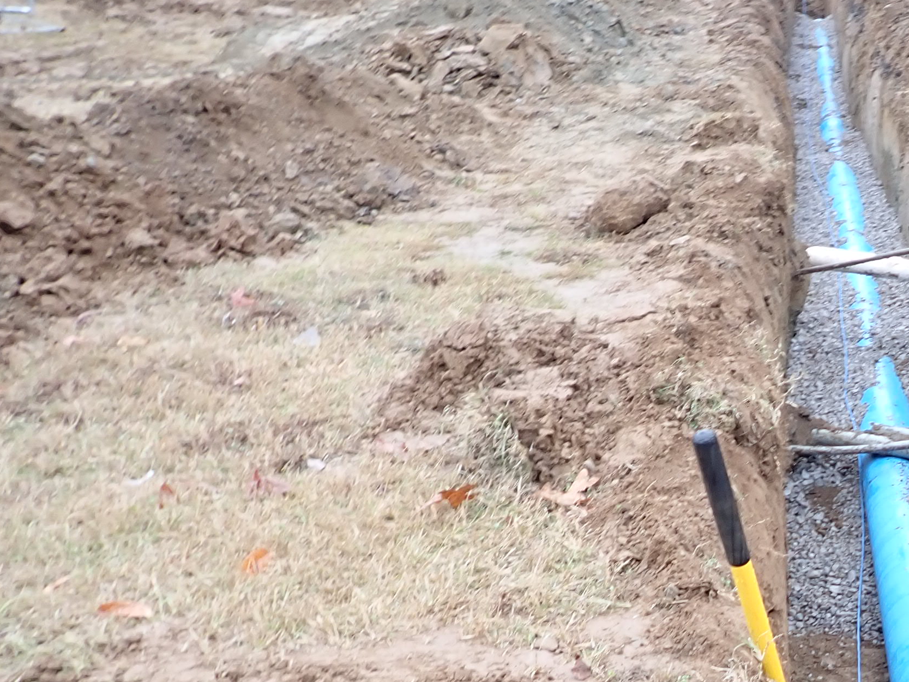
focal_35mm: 60
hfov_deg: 30.2
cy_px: 476
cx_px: 887
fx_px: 1575
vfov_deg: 24.2
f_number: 2
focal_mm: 4.5
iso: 160
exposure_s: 1/60
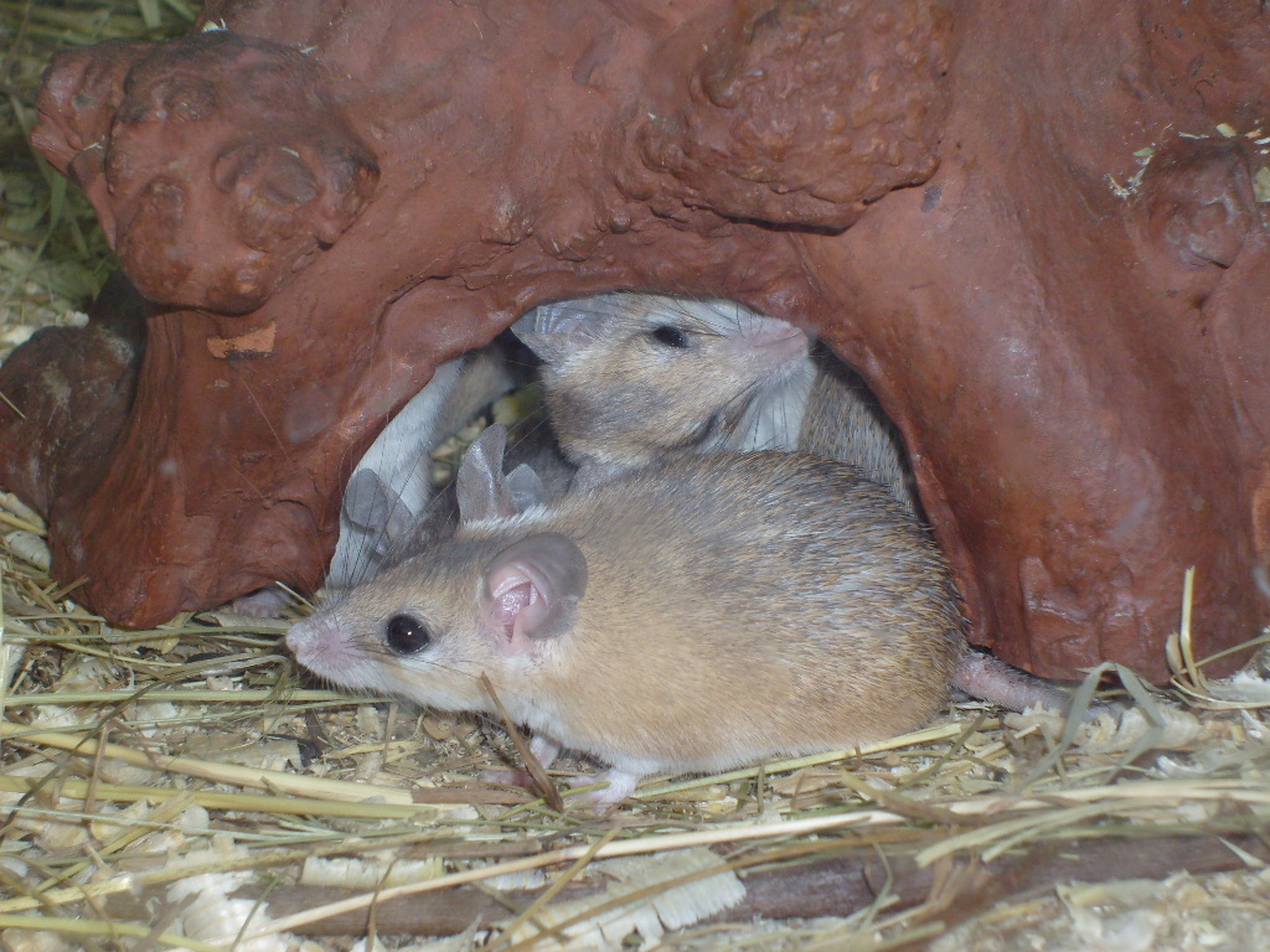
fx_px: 3375
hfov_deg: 21.3
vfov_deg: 16.1
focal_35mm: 92
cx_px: 635
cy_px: 476
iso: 100
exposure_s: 1/90
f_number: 4.6
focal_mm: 15.5
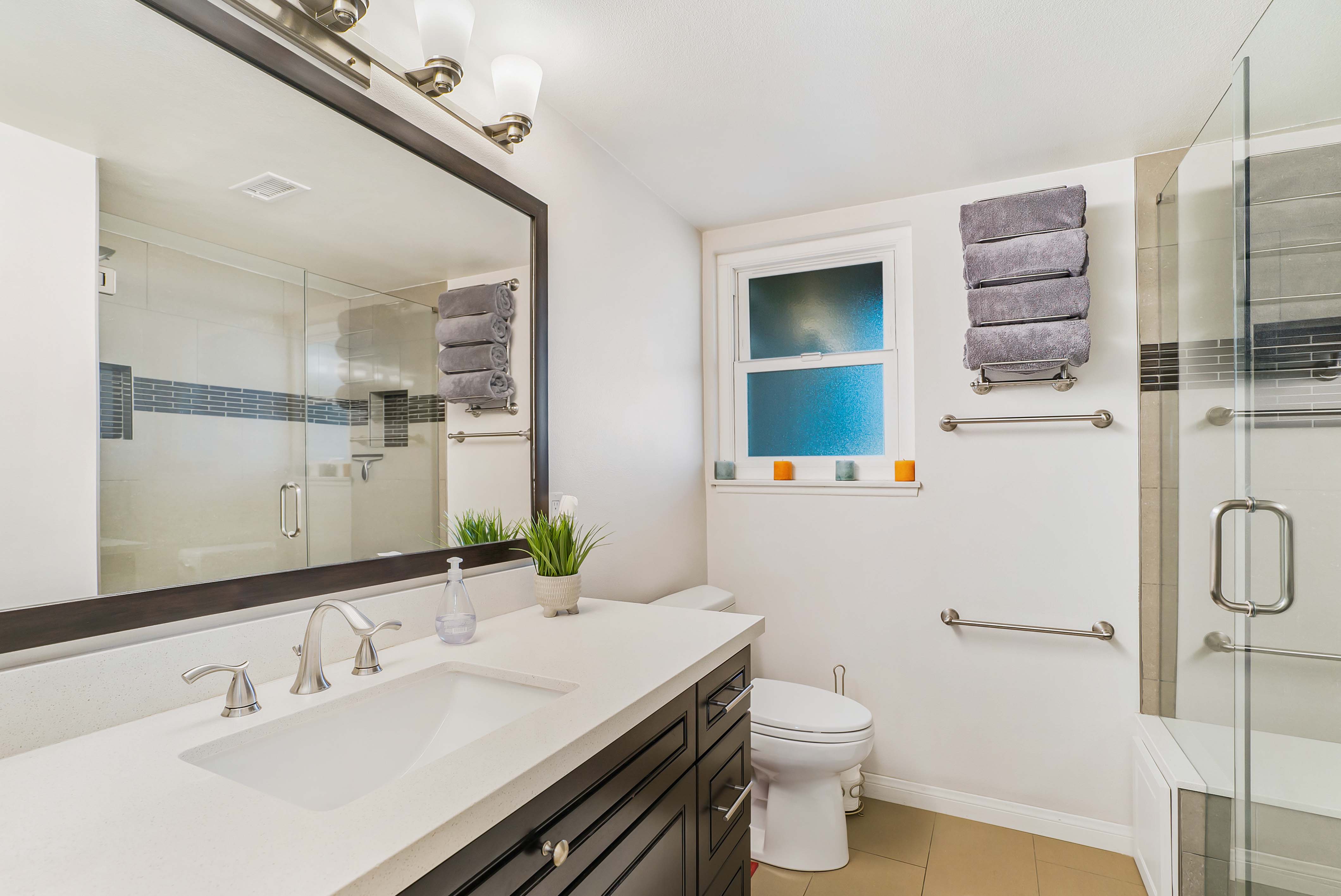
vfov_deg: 73.8
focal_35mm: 16
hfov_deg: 96.7
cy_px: 448
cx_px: 670
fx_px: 596
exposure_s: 1/400
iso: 800
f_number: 7.1
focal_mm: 16
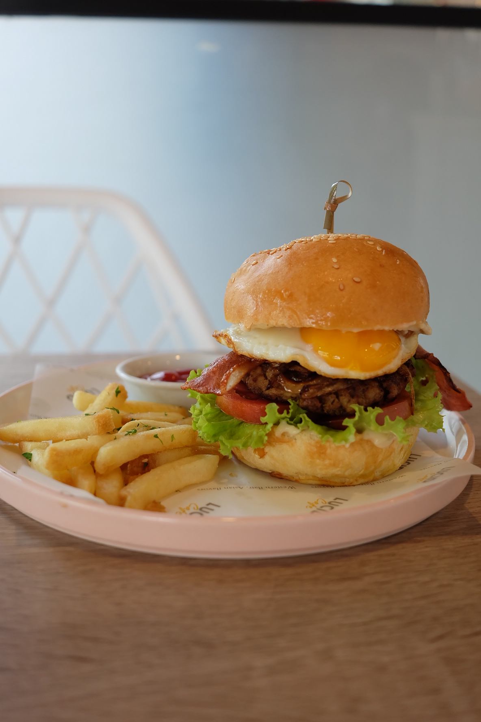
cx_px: 240
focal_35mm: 41
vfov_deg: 47.4
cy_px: 361
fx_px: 822
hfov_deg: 32.6
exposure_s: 1/250
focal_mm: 27
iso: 640
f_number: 2.8
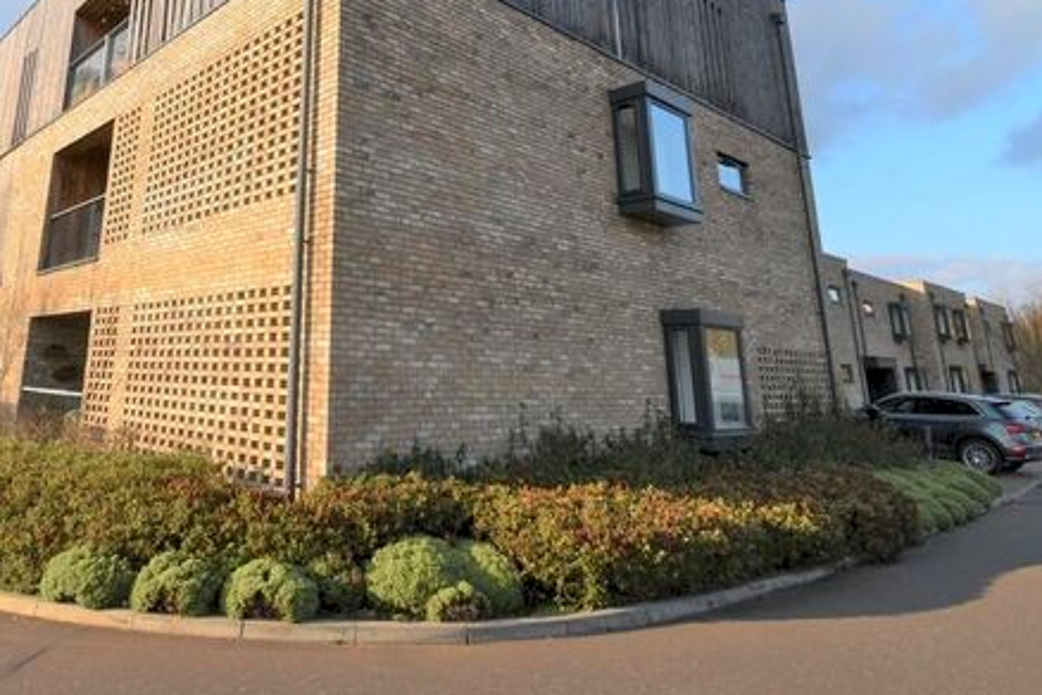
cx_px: 335
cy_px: 158
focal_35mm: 24
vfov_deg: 50.5
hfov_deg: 71.3
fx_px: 695
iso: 100
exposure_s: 1/200
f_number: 8
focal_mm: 10
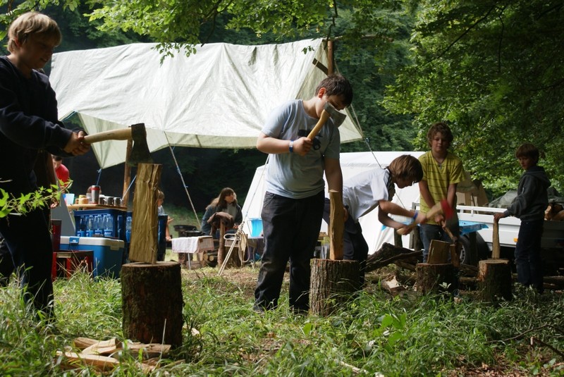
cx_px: 282
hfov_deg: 29.8
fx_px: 1058
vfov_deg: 20.2
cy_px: 188
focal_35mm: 68
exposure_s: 1/160
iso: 100
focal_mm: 45
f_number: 6.3
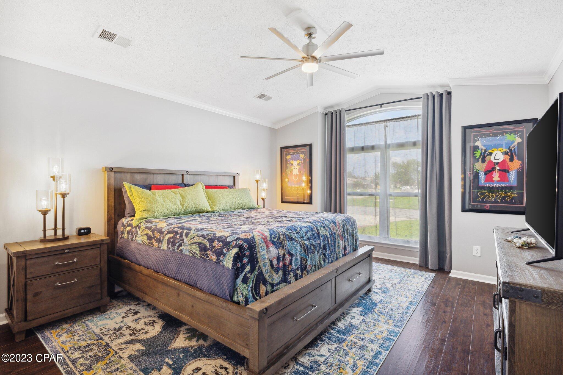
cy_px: 188
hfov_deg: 96.7
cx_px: 282
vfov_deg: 73.7
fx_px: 250
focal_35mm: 16
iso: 500
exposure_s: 1/30
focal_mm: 16
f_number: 9
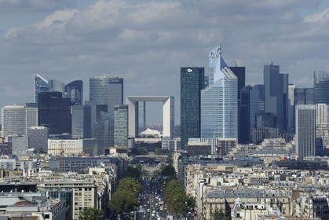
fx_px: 1829
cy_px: 110
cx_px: 164
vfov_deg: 6.9
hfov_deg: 10.3
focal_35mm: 200
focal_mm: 200
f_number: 11
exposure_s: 1/400
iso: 200
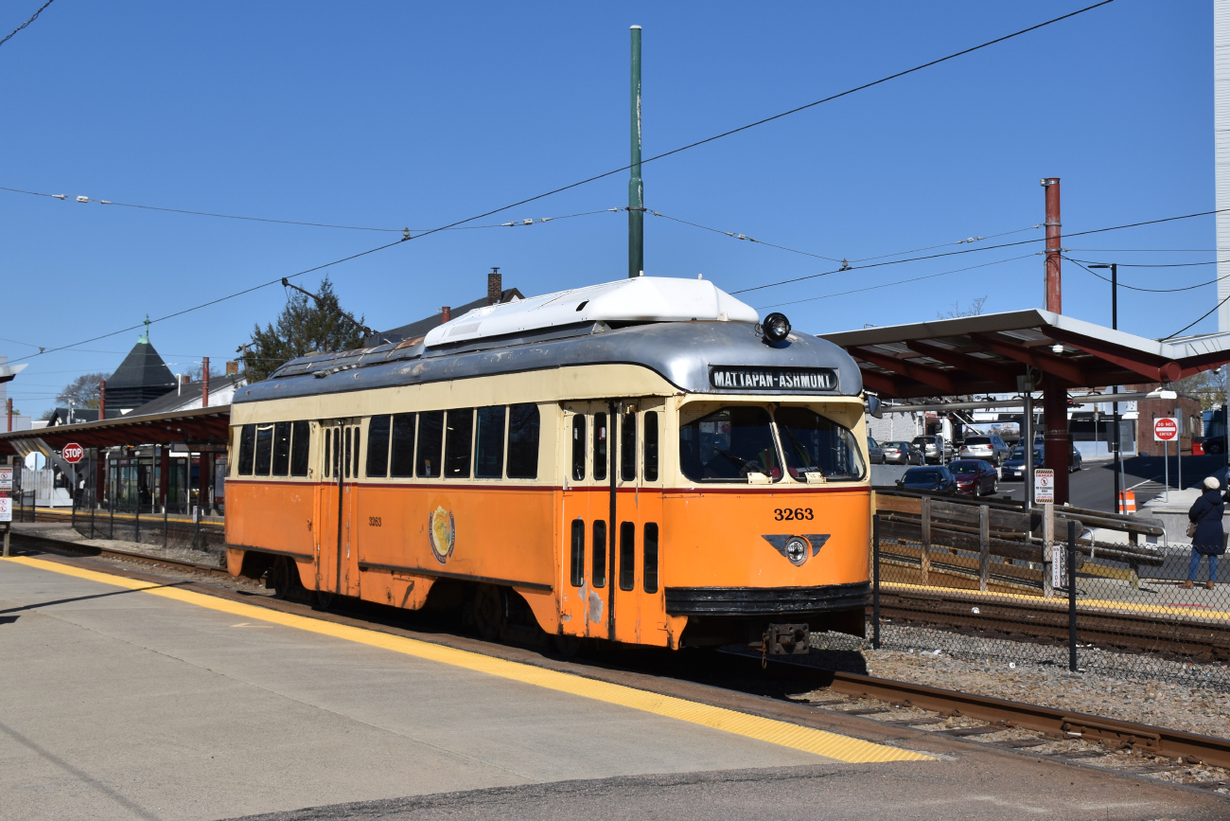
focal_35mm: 40
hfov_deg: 47.9
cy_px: 410
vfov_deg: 33.0
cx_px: 615
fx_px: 1384
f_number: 8
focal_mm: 27
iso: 100
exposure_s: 1/500
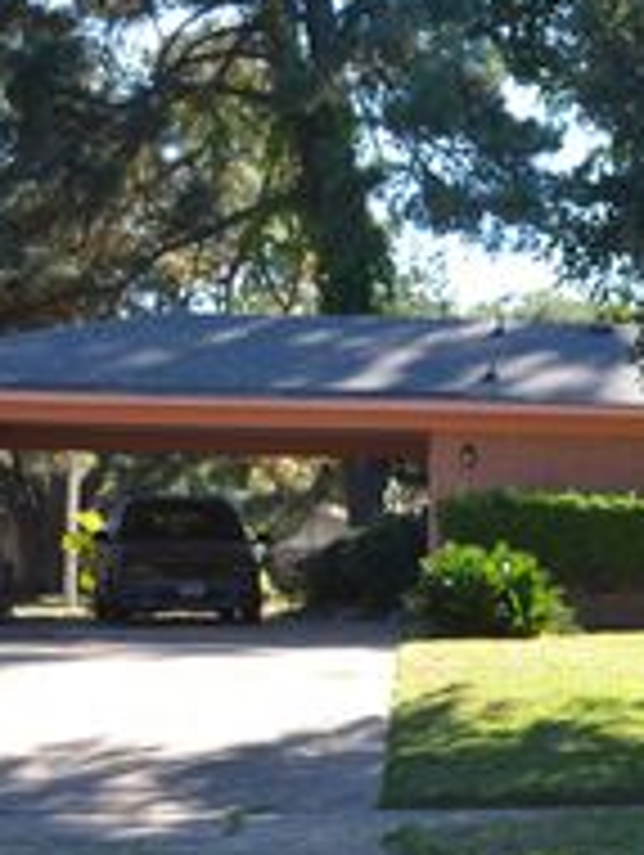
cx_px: 1036
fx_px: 2252
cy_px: 551
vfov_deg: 21.5
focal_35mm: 91
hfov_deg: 14.8
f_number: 5.6
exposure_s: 1/125
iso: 160
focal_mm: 24
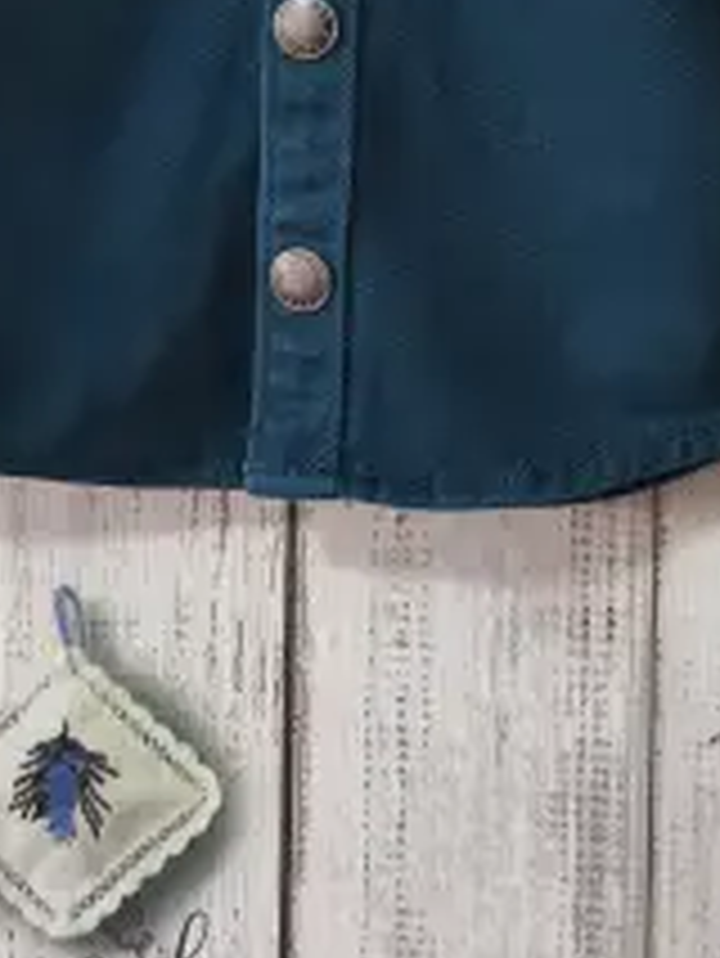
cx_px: 290
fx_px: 2244
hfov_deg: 18.2
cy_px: -175
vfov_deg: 22.3
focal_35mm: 81
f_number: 1.7
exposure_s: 1/50
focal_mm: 5.35
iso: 400
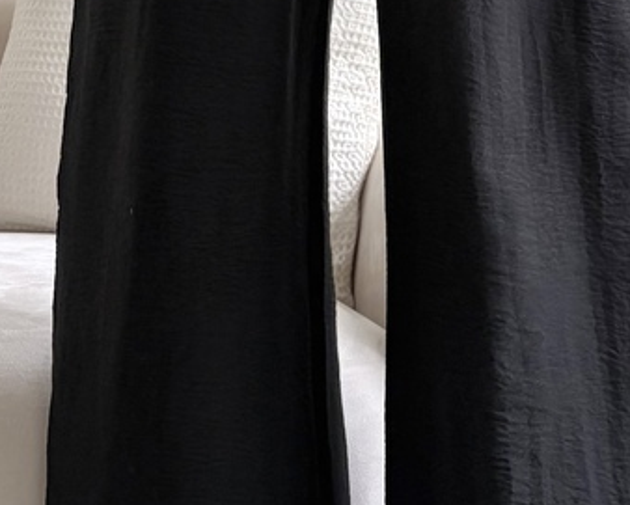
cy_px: 188
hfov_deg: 25.3
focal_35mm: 75
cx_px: 391
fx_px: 1400
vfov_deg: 20.4
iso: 32
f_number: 1.6
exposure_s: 1/120
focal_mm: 5.96
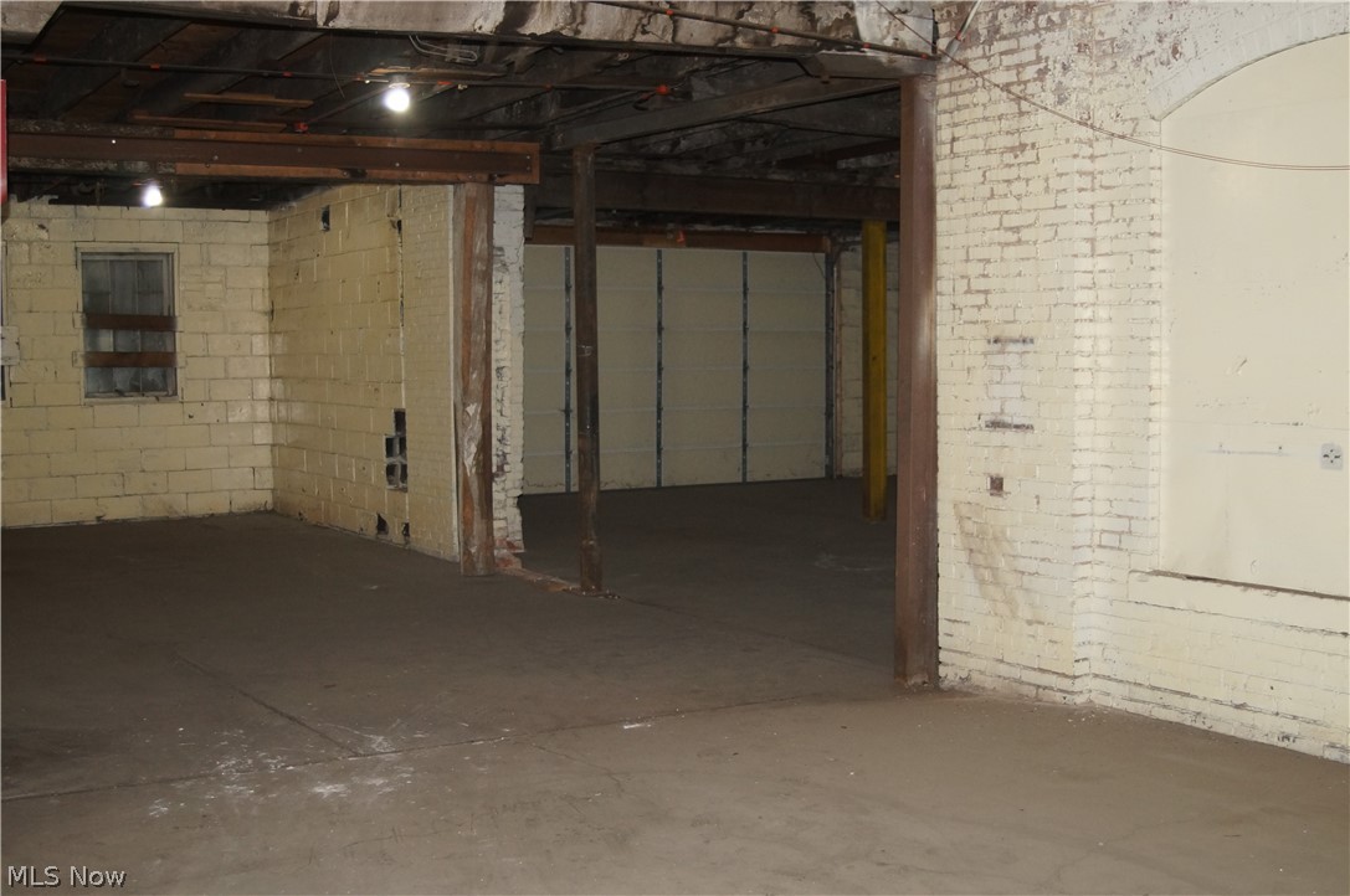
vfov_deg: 31.8
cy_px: 448
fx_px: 1573
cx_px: 675
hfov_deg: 46.4
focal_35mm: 42
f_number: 4
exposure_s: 1/60
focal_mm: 28
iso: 800
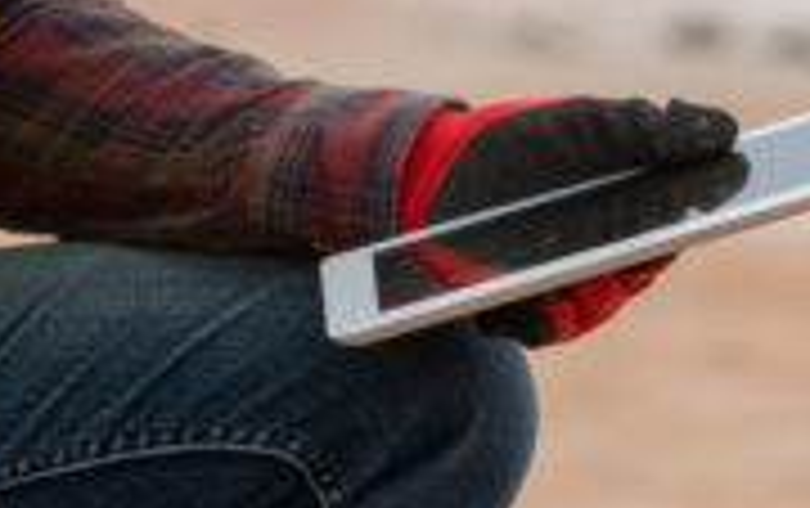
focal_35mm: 927
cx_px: 711
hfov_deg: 2.3
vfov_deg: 1.4
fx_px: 20489
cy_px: -243
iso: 100
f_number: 5
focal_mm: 140
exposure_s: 1/320
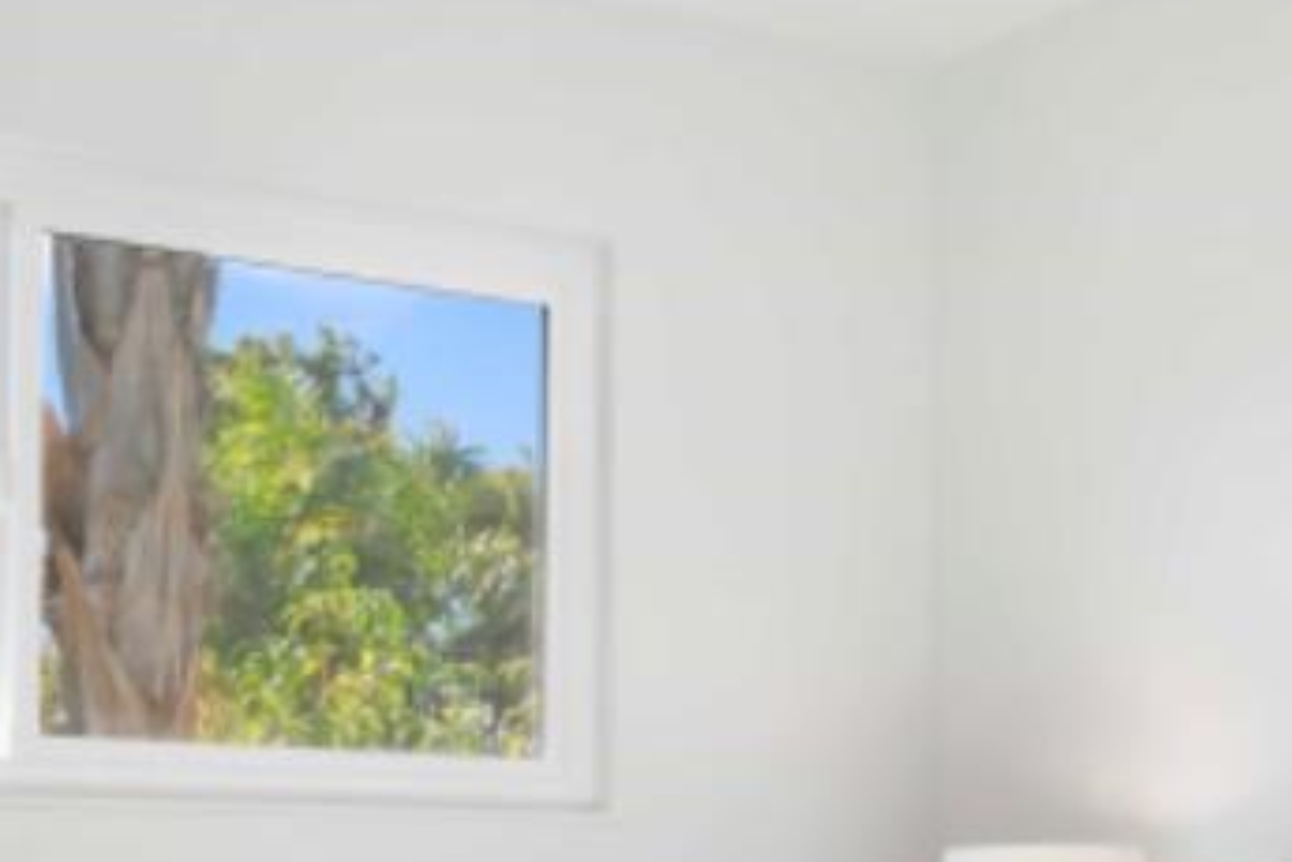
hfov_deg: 27.0
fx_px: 2656
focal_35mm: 74
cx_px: 944
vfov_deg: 18.0
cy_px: 869
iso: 500
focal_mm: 17
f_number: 11
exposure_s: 1/40
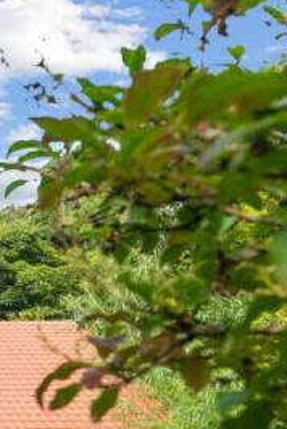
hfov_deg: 14.3
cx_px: -208
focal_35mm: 86
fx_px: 1026
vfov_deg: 23.3
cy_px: 333
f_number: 9
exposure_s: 1/250
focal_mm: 35
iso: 250
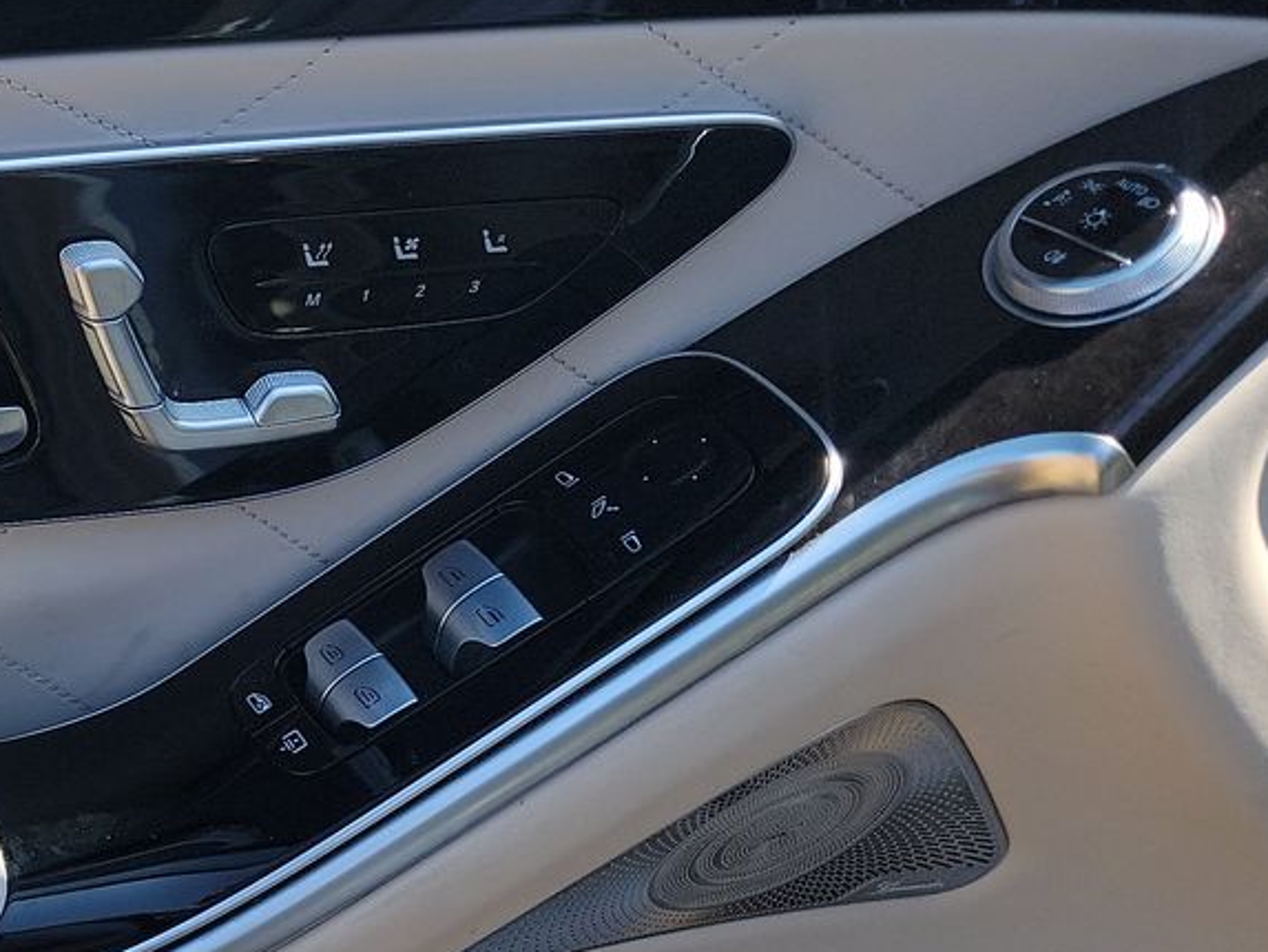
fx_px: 2455
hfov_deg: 24.7
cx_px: -438
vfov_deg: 21.8
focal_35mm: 67
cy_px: 660
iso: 50
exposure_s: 1/342
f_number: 1.8
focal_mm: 6.7
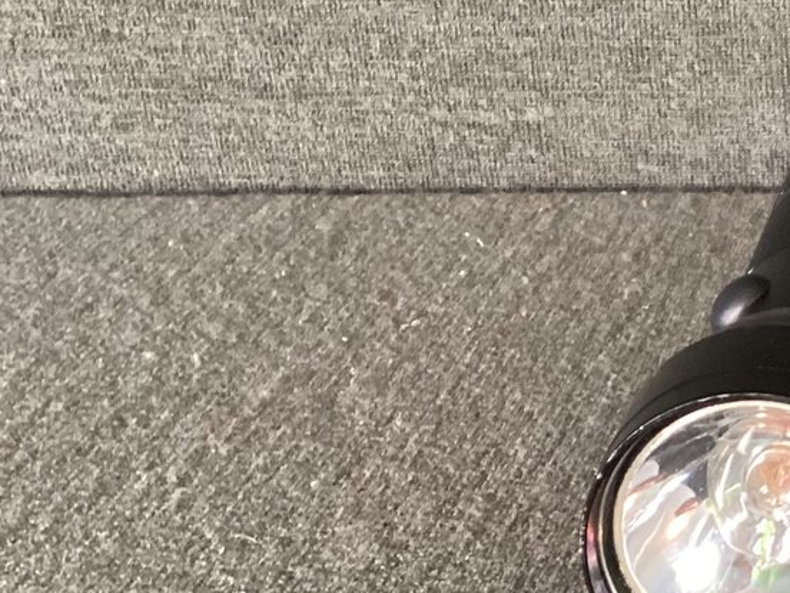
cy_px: 367
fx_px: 1940
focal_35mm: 85
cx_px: 1013
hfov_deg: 21.0
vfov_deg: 17.3
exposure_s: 1/40
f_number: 2.4
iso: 400
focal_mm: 3.3
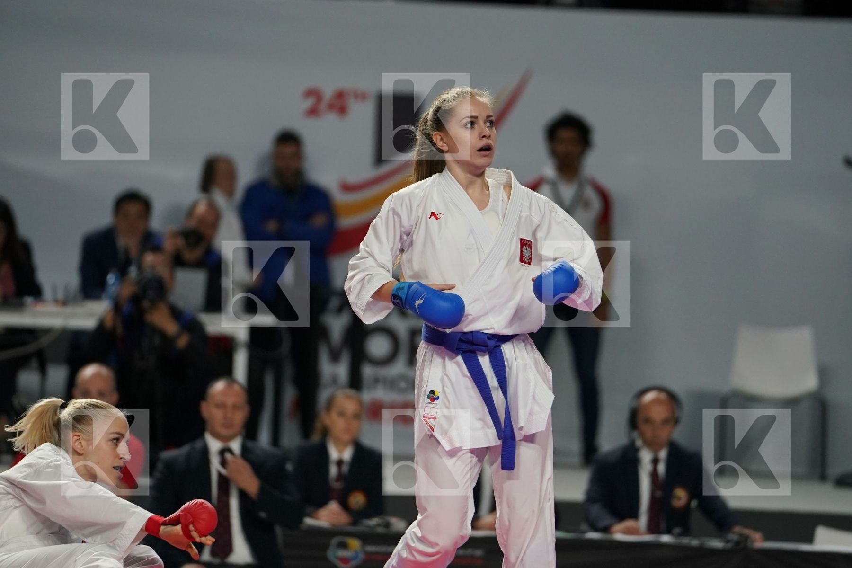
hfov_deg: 6.9
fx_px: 7099
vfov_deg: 4.6
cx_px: 426
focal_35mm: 300
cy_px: 284
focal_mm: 200
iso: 1600
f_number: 2.8
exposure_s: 1/1000
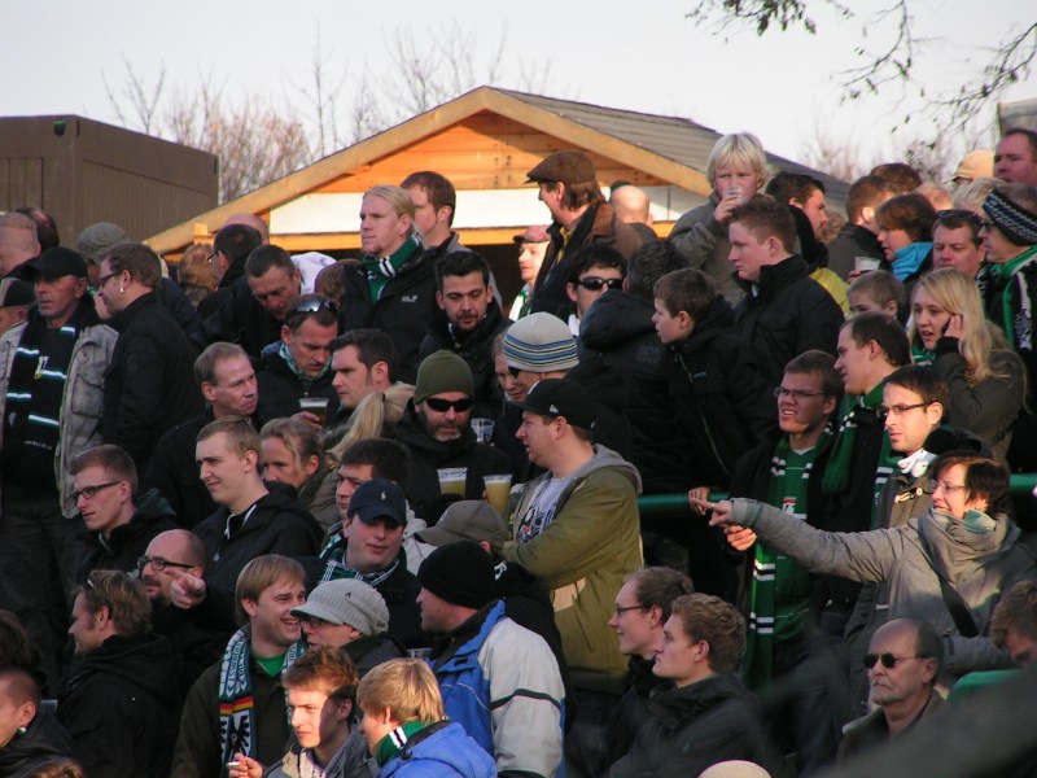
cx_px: 518
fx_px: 11384
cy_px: 389
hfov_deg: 5.2
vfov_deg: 3.9
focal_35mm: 380
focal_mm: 58
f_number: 3.5
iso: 80
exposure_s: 1/400
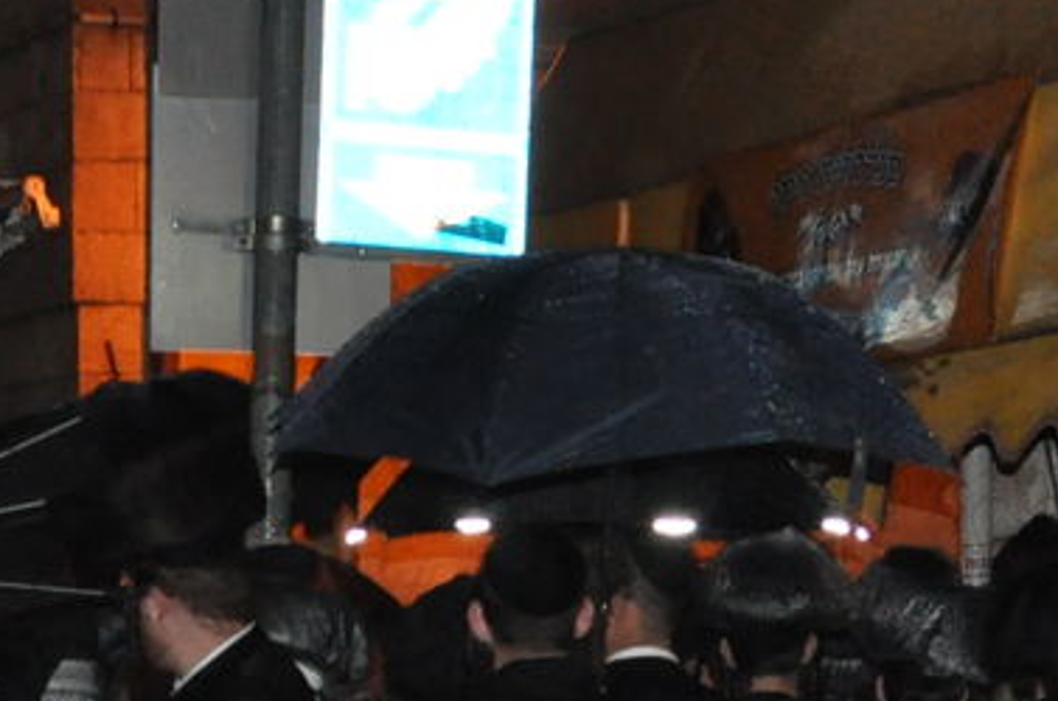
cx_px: 244
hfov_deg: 11.9
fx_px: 5071
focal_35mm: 173
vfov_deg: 7.8
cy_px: 1081
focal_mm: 31
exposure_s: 1/60
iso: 2000
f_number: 5
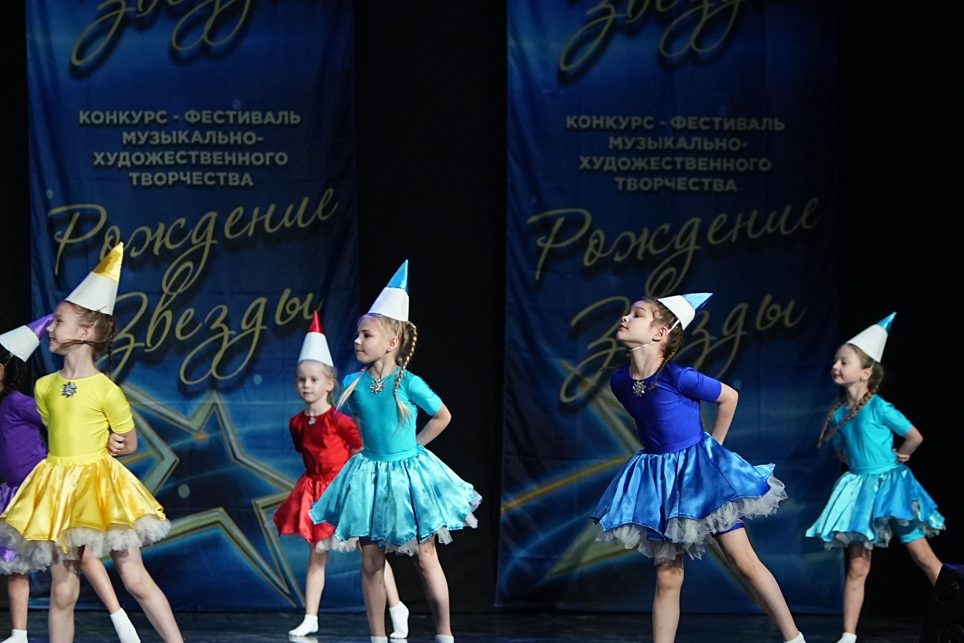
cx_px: 453
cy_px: 350
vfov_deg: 7.0
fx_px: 5275
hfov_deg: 10.4
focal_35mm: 197
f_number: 2.8
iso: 2500
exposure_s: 1/500
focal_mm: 105
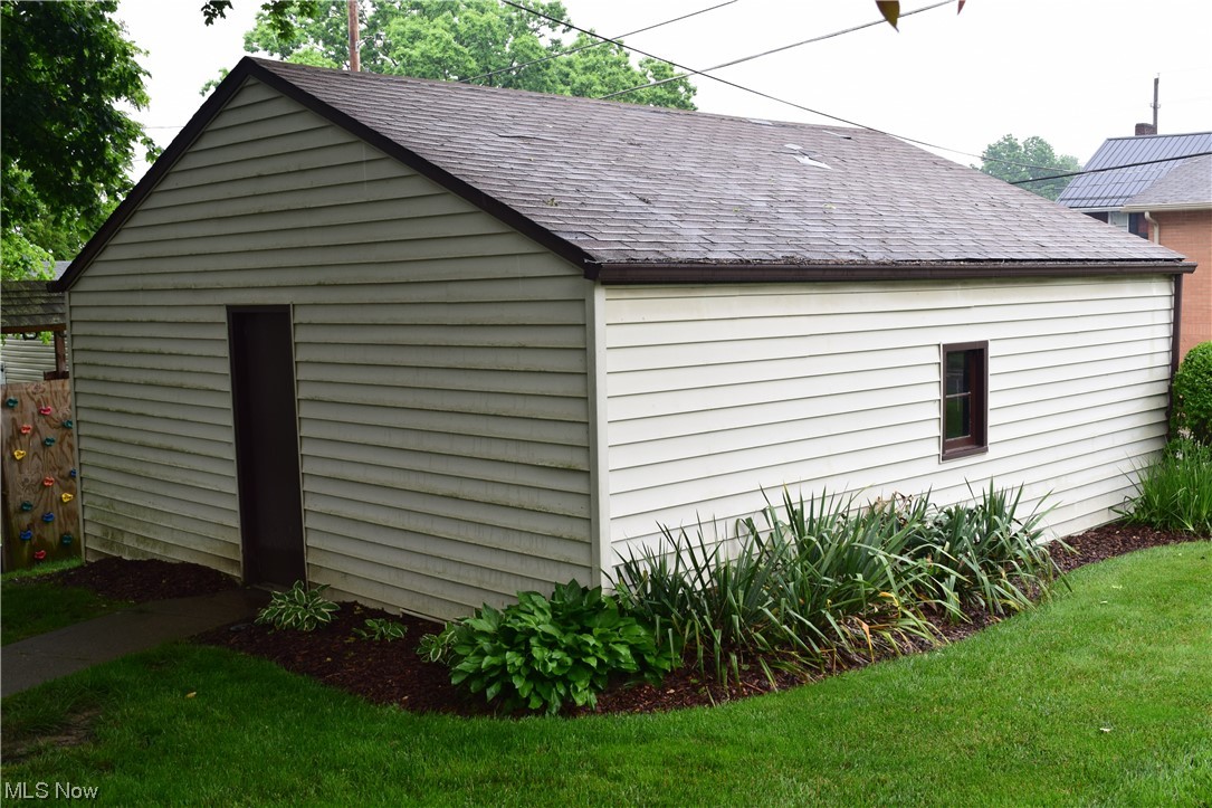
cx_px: 606
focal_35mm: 39
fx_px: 1313
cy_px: 404
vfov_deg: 34.2
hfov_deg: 49.6
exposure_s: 1/60
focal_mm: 26
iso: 400
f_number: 8
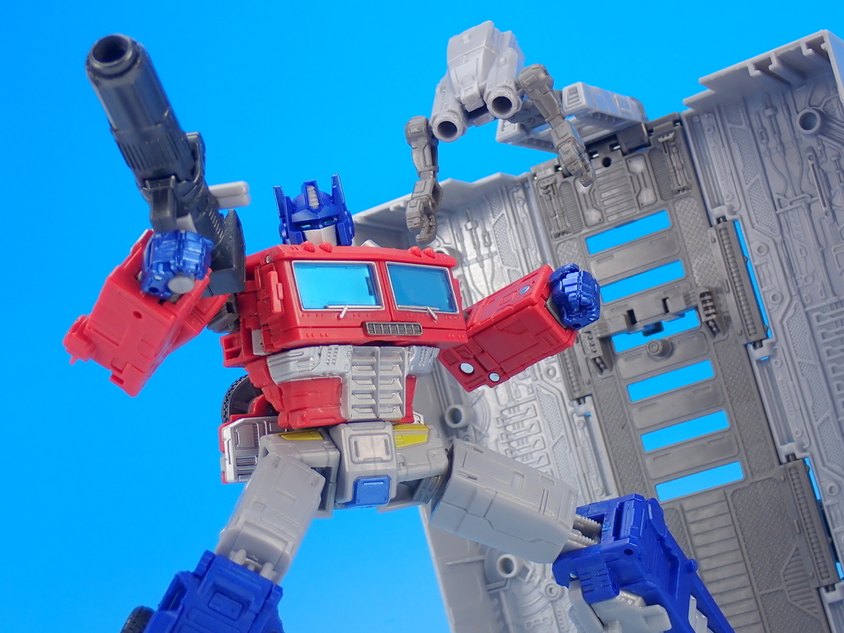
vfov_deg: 20.7
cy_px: 316
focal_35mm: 71
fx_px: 1731
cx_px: 422
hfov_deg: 27.4
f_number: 5.6
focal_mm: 12.73
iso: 100
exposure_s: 1/6
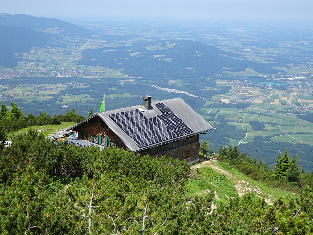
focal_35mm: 50
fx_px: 452
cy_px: 118
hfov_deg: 38.2
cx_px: 156
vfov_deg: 29.1
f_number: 4.5
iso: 80
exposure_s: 1/400
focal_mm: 8.51
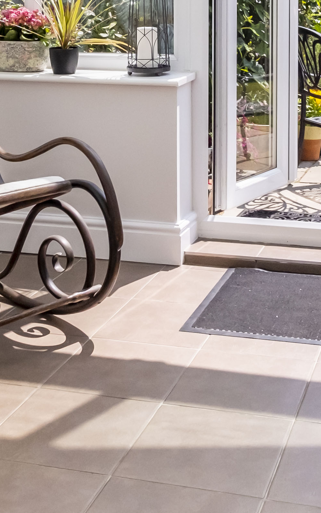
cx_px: 223
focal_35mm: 60
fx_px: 840
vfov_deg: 31.7
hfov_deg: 21.5
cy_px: 12
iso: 400
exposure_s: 1/2200
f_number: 5.6
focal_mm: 10
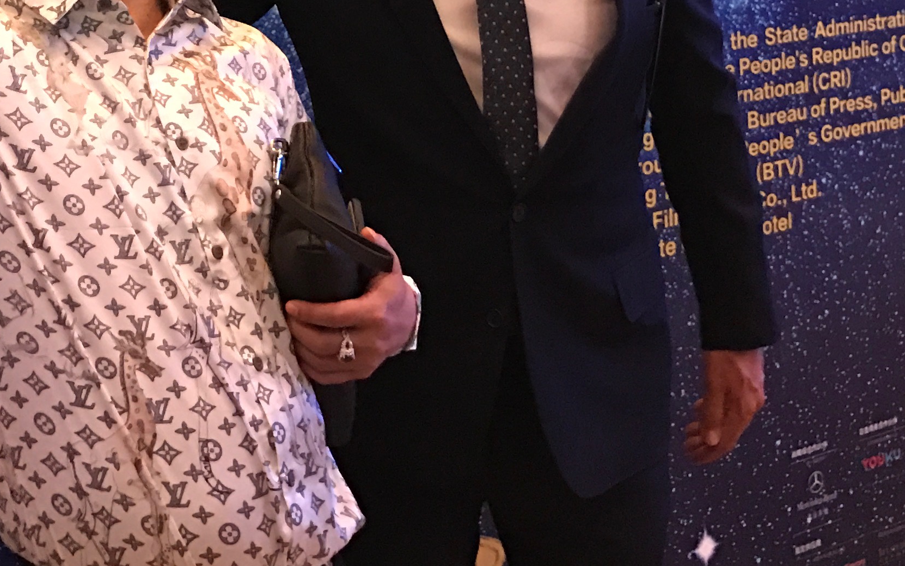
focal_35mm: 72
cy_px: -248
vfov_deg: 16.7
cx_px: 193
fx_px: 1776
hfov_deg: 28.0
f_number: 1.8
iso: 100
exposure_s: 1/8
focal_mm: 3.99
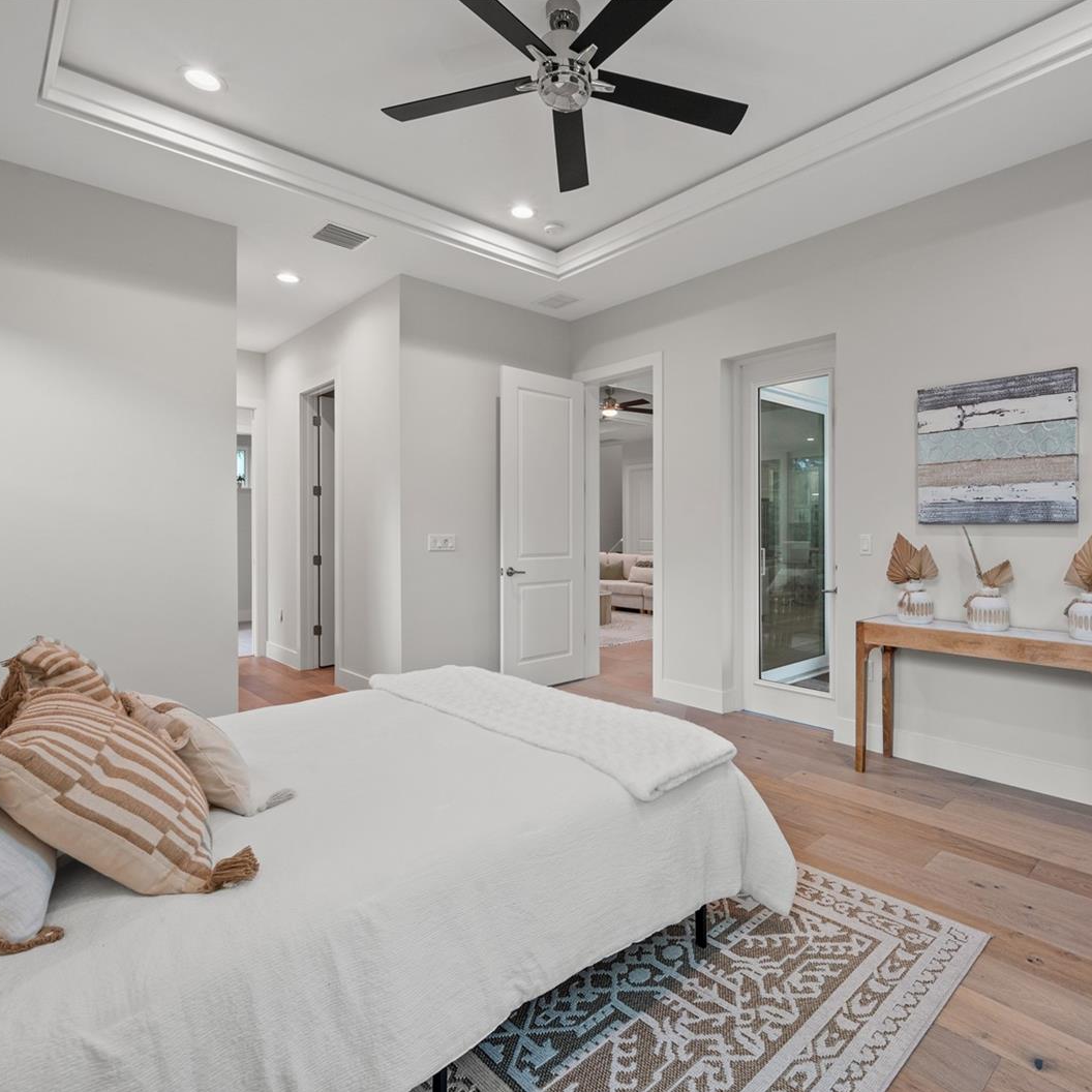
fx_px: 642
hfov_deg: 80.2
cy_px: 545
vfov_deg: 80.7
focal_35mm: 18
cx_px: 629
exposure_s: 1/15
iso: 900
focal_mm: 14
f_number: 10
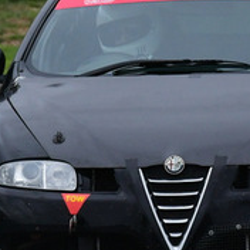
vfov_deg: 0.8
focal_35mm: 2267
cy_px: 37
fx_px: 18523
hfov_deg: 0.8
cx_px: 92
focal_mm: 390
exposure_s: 1/640
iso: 1000
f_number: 11
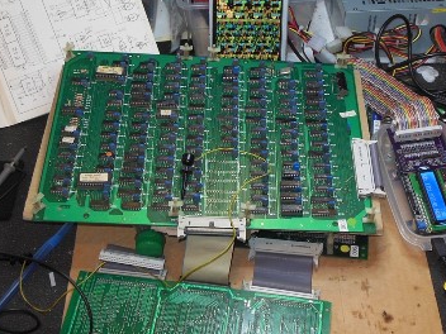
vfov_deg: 34.3
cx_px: 205
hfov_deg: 44.8
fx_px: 541
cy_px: 183
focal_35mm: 42
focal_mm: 6
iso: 125
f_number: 3.5
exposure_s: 1/30
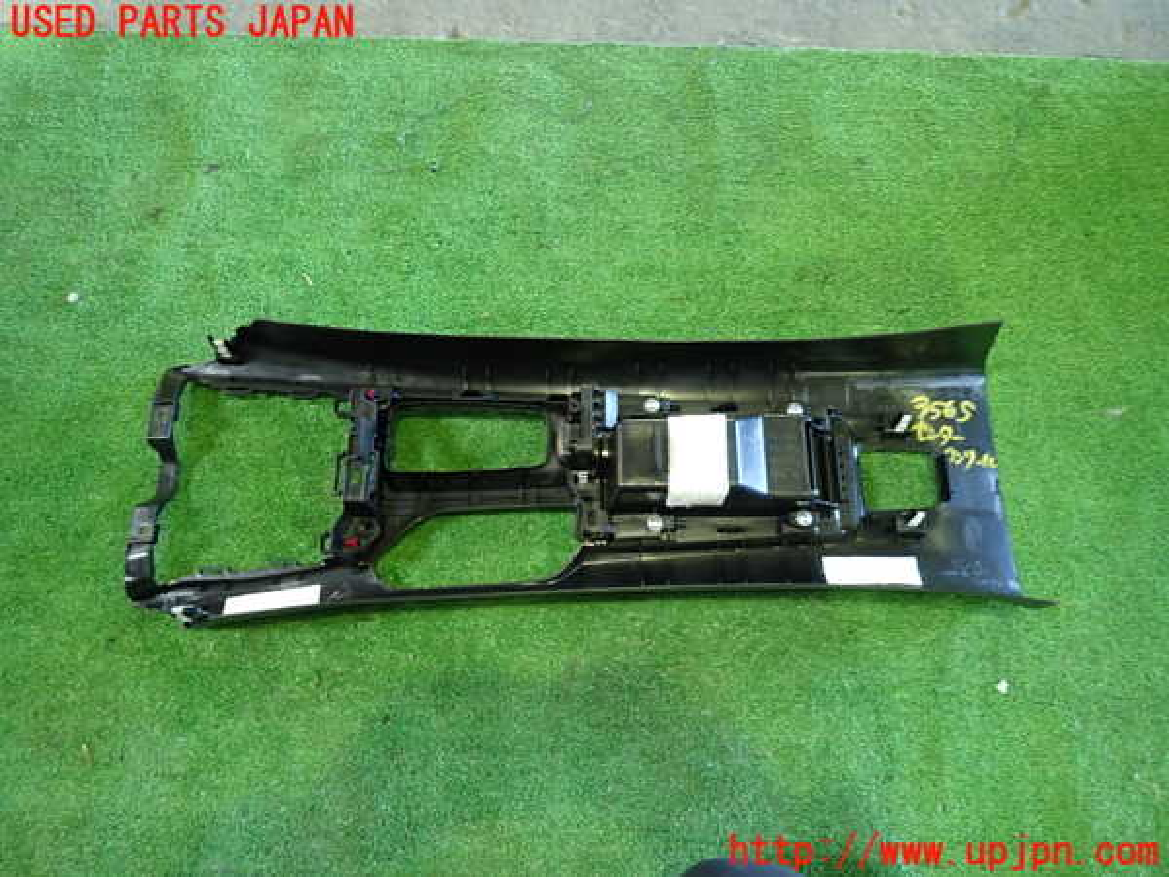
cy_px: 438
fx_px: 844
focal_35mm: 25
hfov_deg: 69.4
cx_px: 584
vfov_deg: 54.9
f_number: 2
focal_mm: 4.5
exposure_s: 1/30
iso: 500
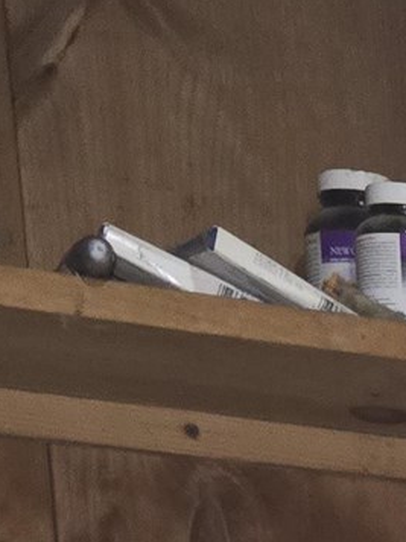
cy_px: 1396
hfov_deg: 8.7
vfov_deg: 10.8
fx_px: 2330
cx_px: 1112
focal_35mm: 149
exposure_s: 1/12
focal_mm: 6.3
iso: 500
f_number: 1.7
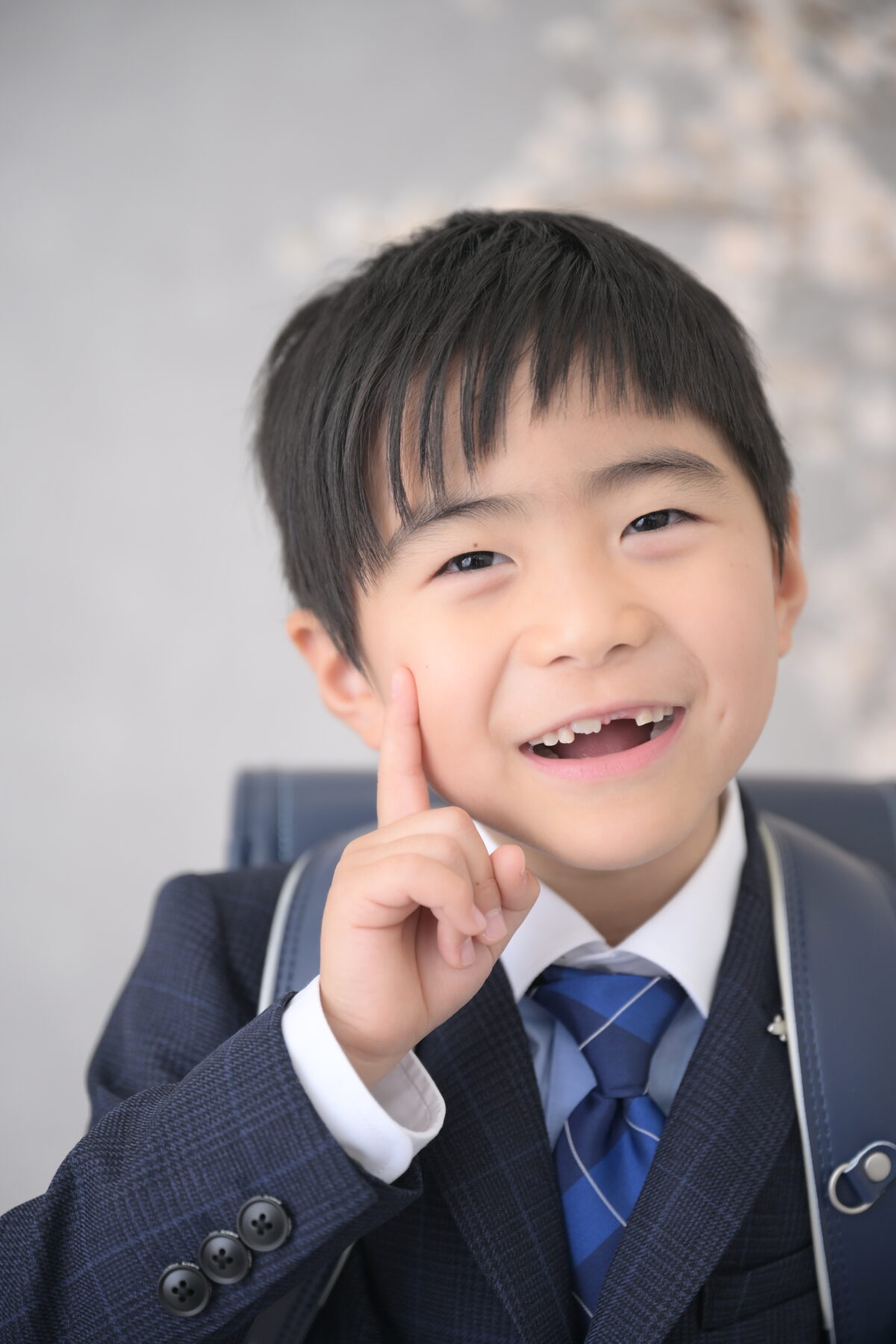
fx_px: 2613
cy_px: 672
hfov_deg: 19.5
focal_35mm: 70
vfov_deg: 28.8
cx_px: 448
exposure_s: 1/200
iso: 320
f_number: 2.8
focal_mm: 70
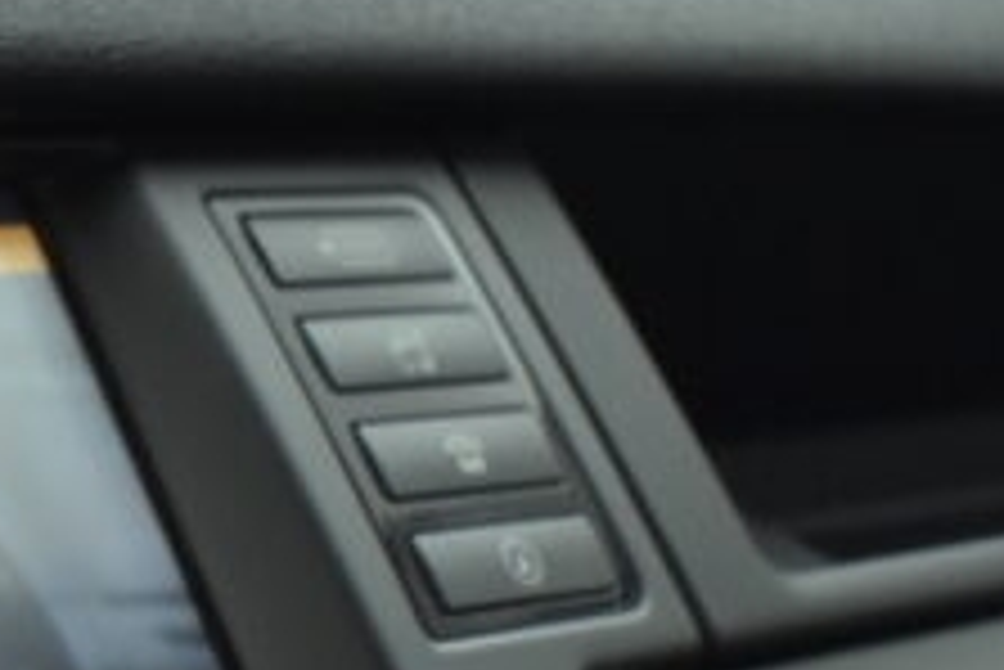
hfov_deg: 15.1
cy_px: 762
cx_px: -558
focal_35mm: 124
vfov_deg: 10.9
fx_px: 3460
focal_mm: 24
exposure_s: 1/125
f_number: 3.8
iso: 1600
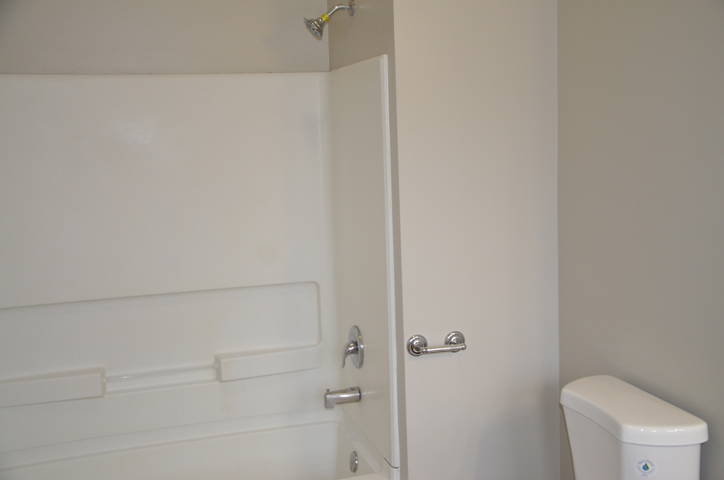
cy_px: 240
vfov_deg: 34.1
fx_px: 783
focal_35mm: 39
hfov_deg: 49.6
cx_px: 362
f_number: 4
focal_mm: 26
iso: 800
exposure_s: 1/60
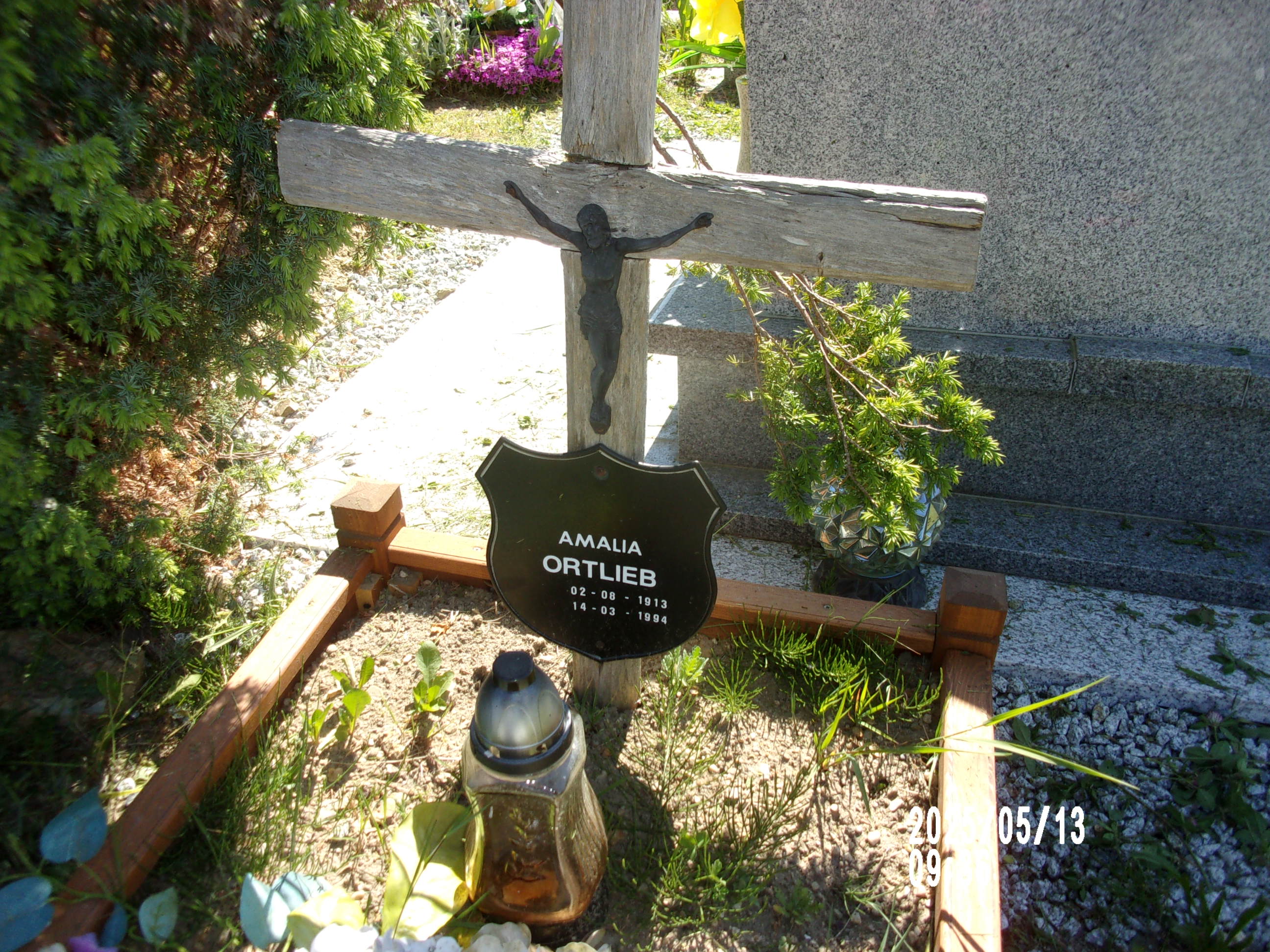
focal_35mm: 28
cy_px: 476
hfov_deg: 63.4
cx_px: 635
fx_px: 1027
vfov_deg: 49.7
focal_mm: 5.1
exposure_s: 1/220
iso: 80
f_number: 3.9
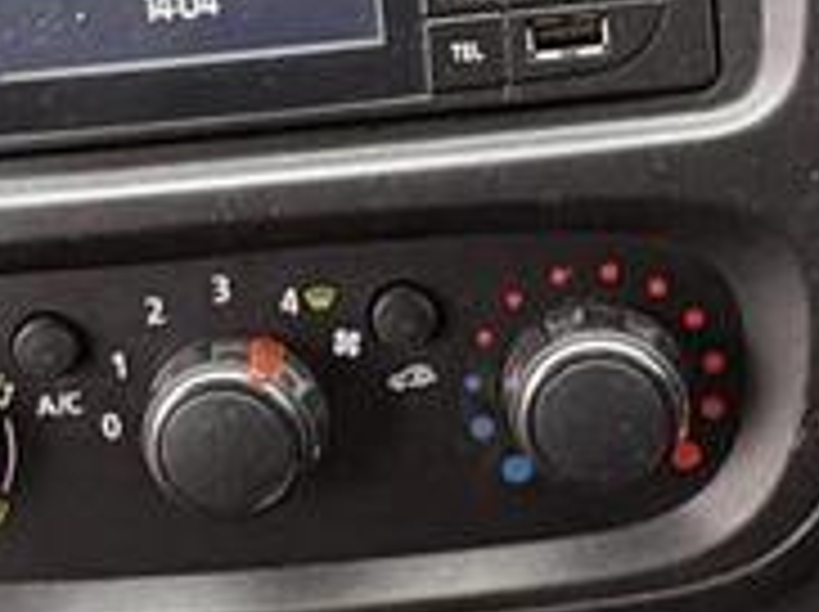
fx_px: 1630
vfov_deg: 20.9
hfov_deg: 28.2
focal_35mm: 69
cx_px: 464
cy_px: 86
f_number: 2.2
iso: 250
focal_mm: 2.22
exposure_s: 1/60
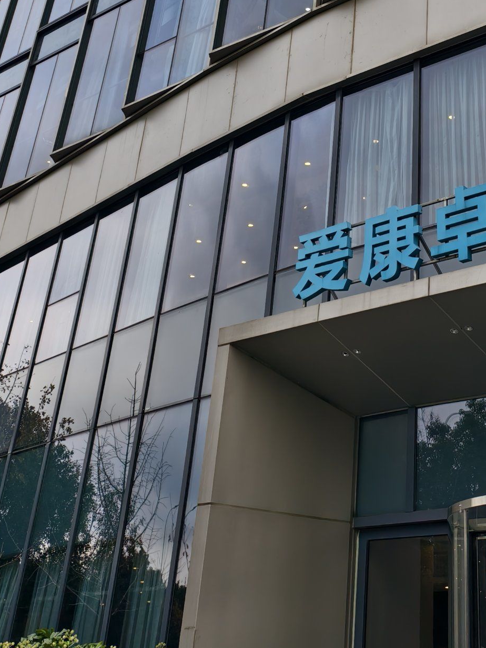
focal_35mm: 51
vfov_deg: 35.2
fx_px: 955
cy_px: 57
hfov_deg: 27.9
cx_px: 397
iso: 72
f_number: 1.57
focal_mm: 6.54
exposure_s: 1/1250
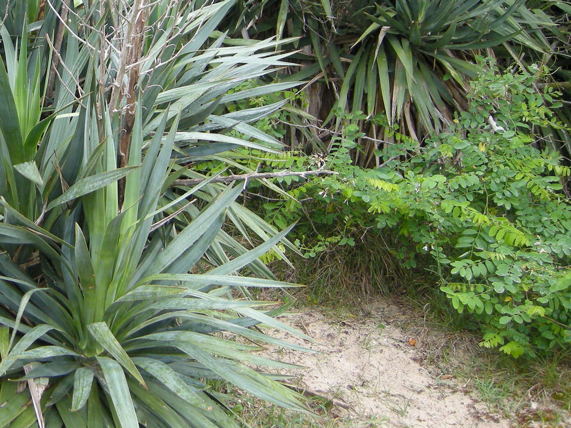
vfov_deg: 20.4
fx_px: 1171
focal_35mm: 71
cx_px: 26
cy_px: 75
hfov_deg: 26.2
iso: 101
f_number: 2.7
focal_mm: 7.5
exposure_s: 1/53
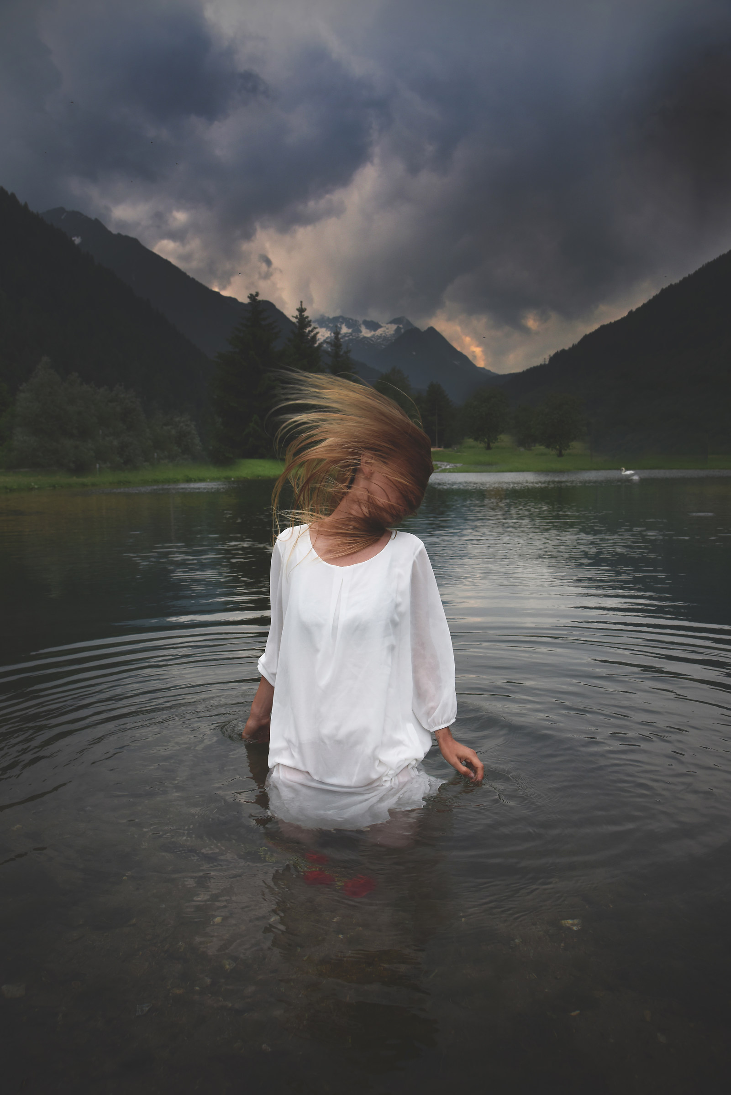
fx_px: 852
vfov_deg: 65.5
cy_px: 548
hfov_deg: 46.4
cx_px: 366
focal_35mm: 28
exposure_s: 1/800
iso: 640
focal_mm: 28
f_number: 7.1
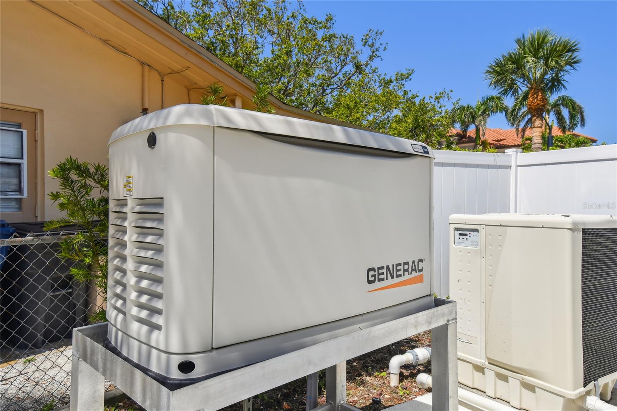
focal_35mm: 24
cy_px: 206
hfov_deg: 73.8
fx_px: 411
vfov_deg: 53.1
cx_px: 308
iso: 100
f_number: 7.1
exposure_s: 1/640
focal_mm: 16
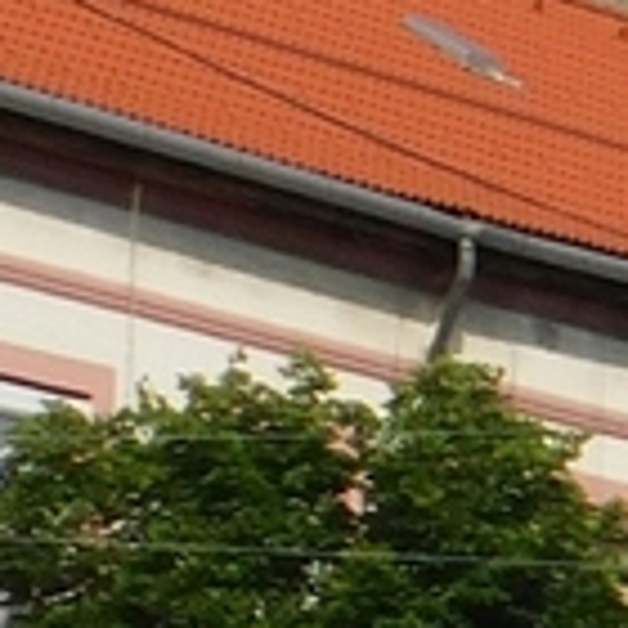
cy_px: 722
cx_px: 2283
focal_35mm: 329
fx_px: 6753
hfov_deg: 4.9
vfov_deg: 5.3
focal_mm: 9
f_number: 3.8
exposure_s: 1/1250
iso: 125
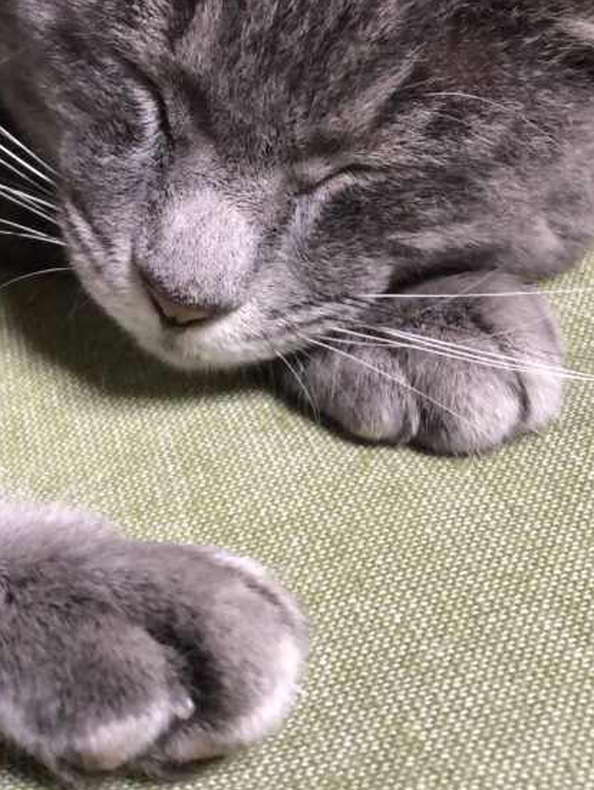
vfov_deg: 36.6
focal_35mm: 52
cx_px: 125
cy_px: 294
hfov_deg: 27.5
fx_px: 1188
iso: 250
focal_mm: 3.99
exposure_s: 1/60
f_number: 1.8
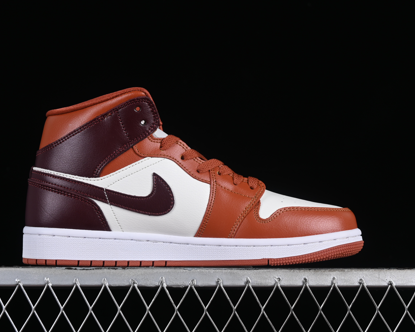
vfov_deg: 18.1
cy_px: 165
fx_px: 1044
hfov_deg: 22.5
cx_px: 189
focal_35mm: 85
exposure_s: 1/80
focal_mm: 50
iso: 160
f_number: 8
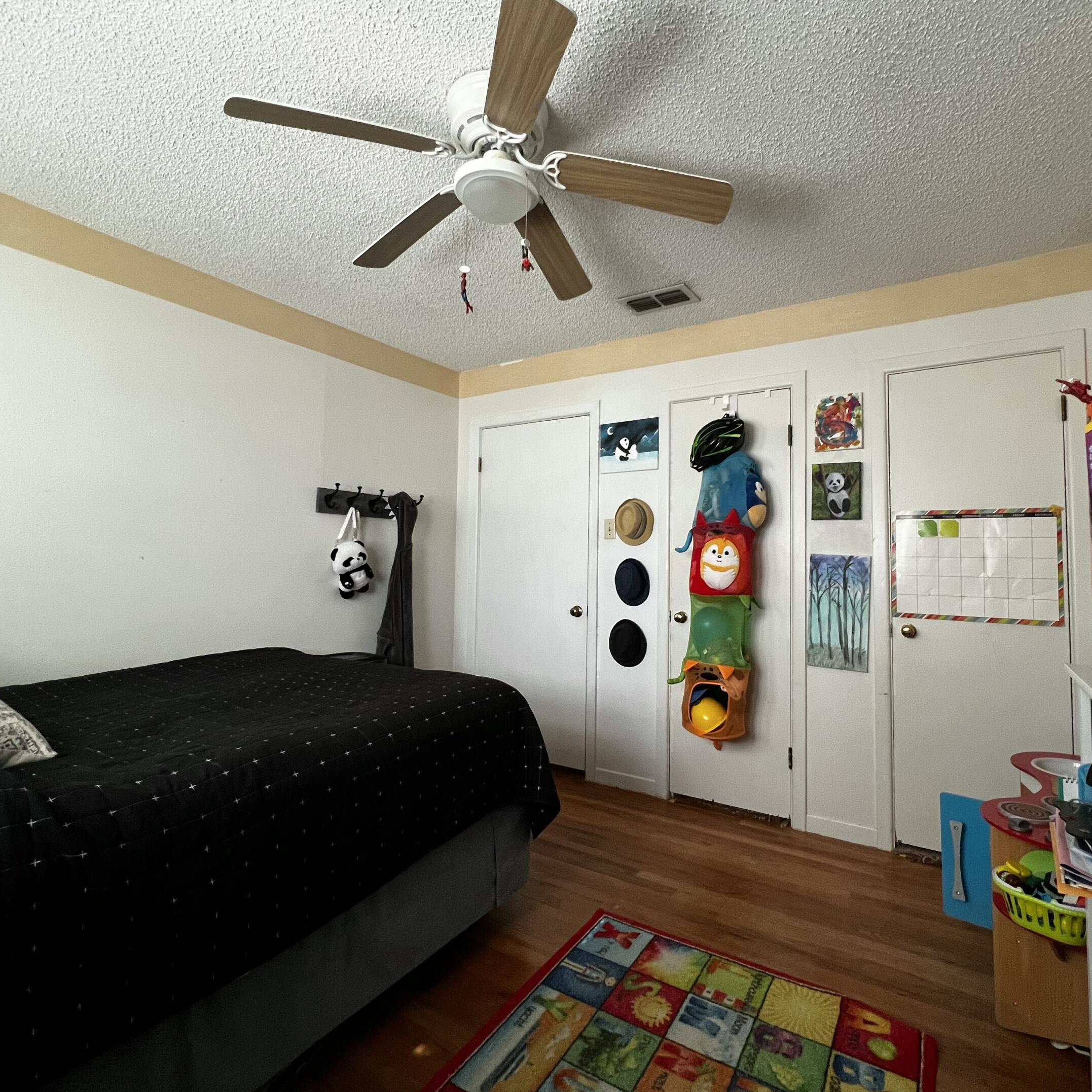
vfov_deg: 87.4
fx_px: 571
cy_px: 531
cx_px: 594
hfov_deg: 87.2
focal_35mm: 16
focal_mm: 1.57
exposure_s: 1/60
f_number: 1.8
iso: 320
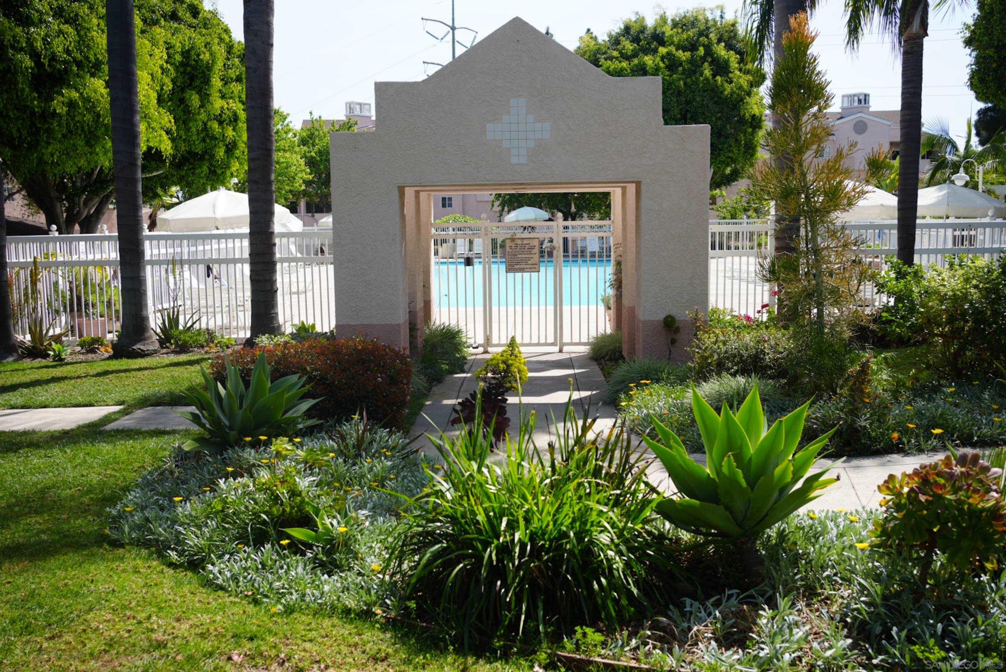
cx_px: 503
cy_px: 336
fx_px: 979
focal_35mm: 35
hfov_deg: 54.4
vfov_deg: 37.9
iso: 100
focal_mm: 35
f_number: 5.6
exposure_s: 1/400
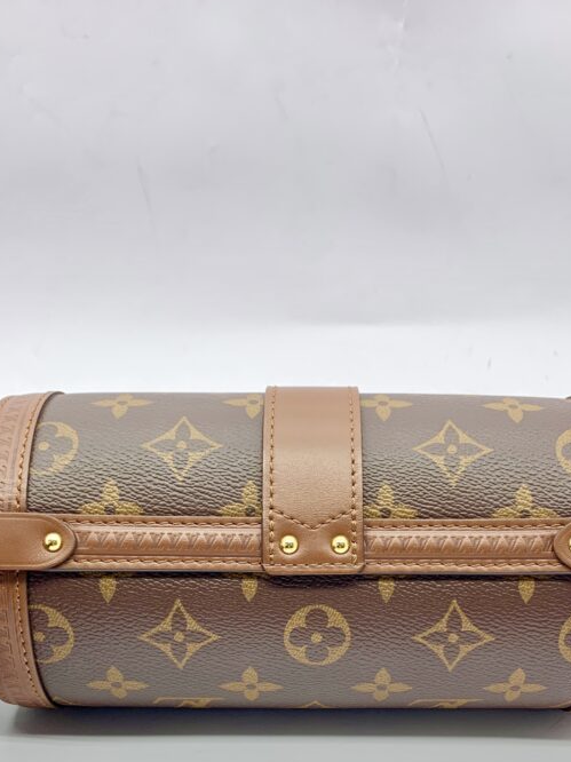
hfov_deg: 35.9
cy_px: 558
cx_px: 302
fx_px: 880
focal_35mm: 40
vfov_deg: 45.4
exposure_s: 1/100
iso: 64
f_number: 1.8
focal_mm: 4.25
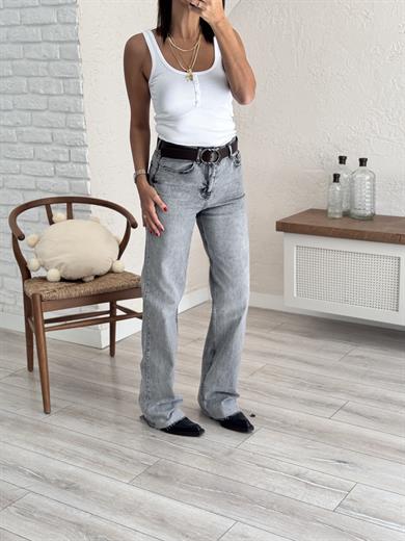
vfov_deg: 39.7
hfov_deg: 30.3
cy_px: 270
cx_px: 202
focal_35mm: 48
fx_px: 749
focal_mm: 6.76
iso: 64
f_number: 1.78
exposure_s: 1/221
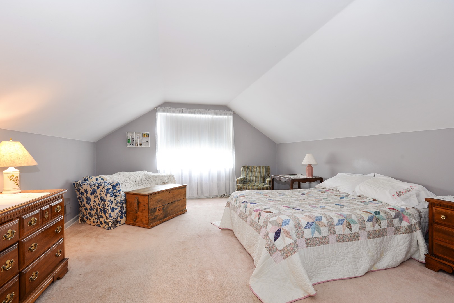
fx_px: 202
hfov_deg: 96.7
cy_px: 152
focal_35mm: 16
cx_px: 227
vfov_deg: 73.8
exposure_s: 1/5
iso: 200
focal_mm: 16
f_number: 8
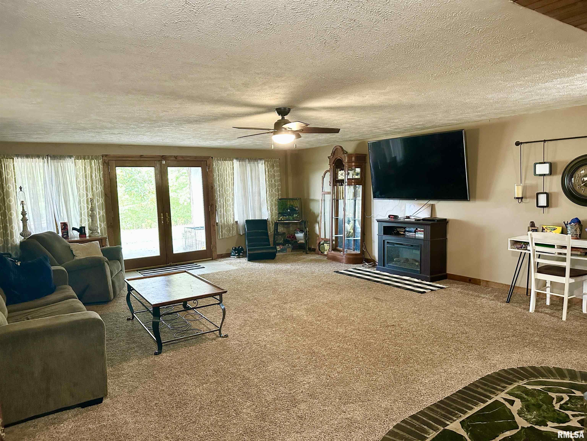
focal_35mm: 24
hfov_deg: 71.6
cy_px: 220
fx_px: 407
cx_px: 294
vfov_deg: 56.8
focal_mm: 6.86
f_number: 1.78
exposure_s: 1/40
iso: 640
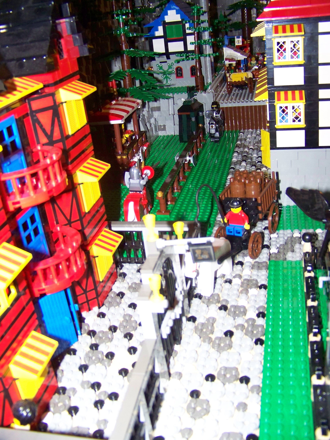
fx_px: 458
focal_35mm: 36
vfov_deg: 51.4
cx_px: 165
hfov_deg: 39.7
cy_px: 220
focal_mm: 5.85
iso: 200
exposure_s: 1/30
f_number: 2.8
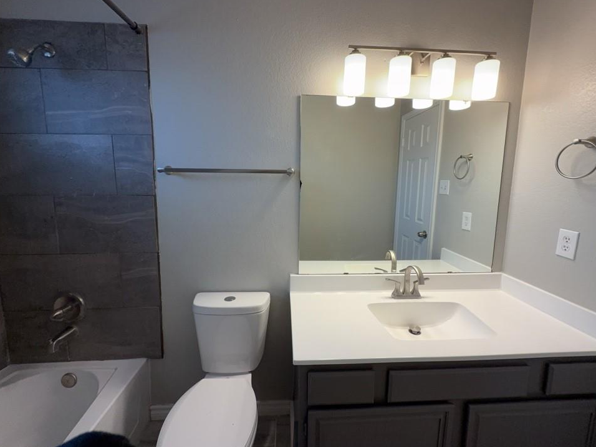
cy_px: 212
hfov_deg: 98.2
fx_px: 258
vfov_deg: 81.7
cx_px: 301
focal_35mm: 15
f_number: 2.2
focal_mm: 2.22
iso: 50
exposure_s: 1/48
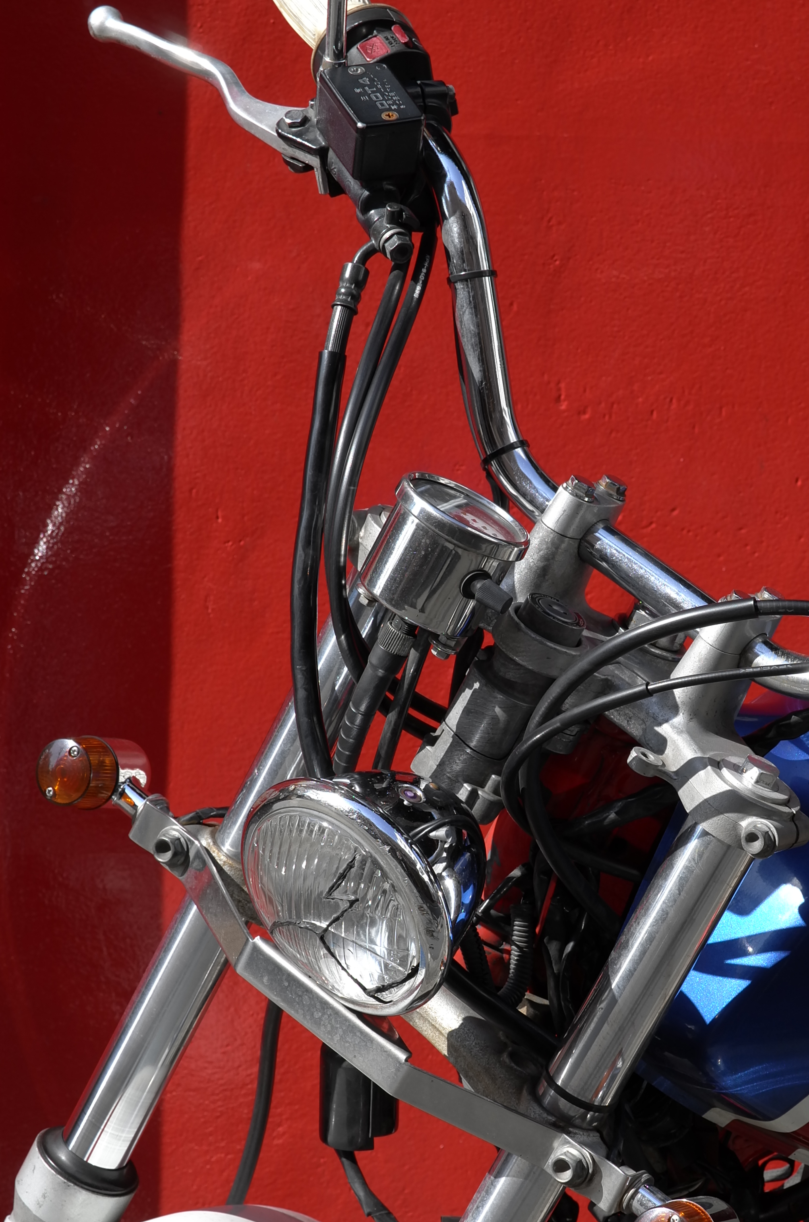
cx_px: 567
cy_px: 783
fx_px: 3691
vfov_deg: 18.8
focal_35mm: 109
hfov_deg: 12.5
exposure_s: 1/160
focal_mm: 45.4
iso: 100
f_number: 8
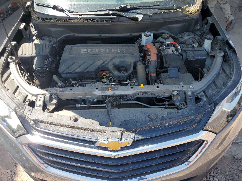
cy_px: 90
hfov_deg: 67.3
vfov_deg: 53.1
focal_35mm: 26
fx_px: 182
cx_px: 121
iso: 50
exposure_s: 1/1000
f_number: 1.5
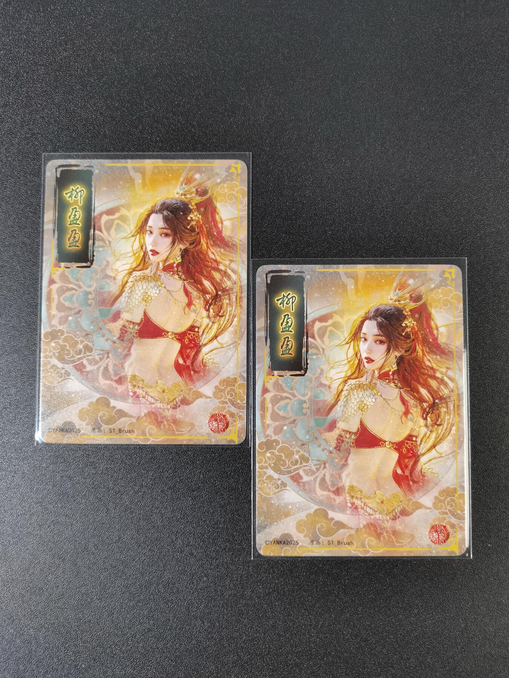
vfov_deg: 67.3
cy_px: 339
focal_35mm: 26
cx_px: 254
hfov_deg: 53.1
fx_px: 510
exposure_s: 1/100
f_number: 1.8
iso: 64
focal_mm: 5.58
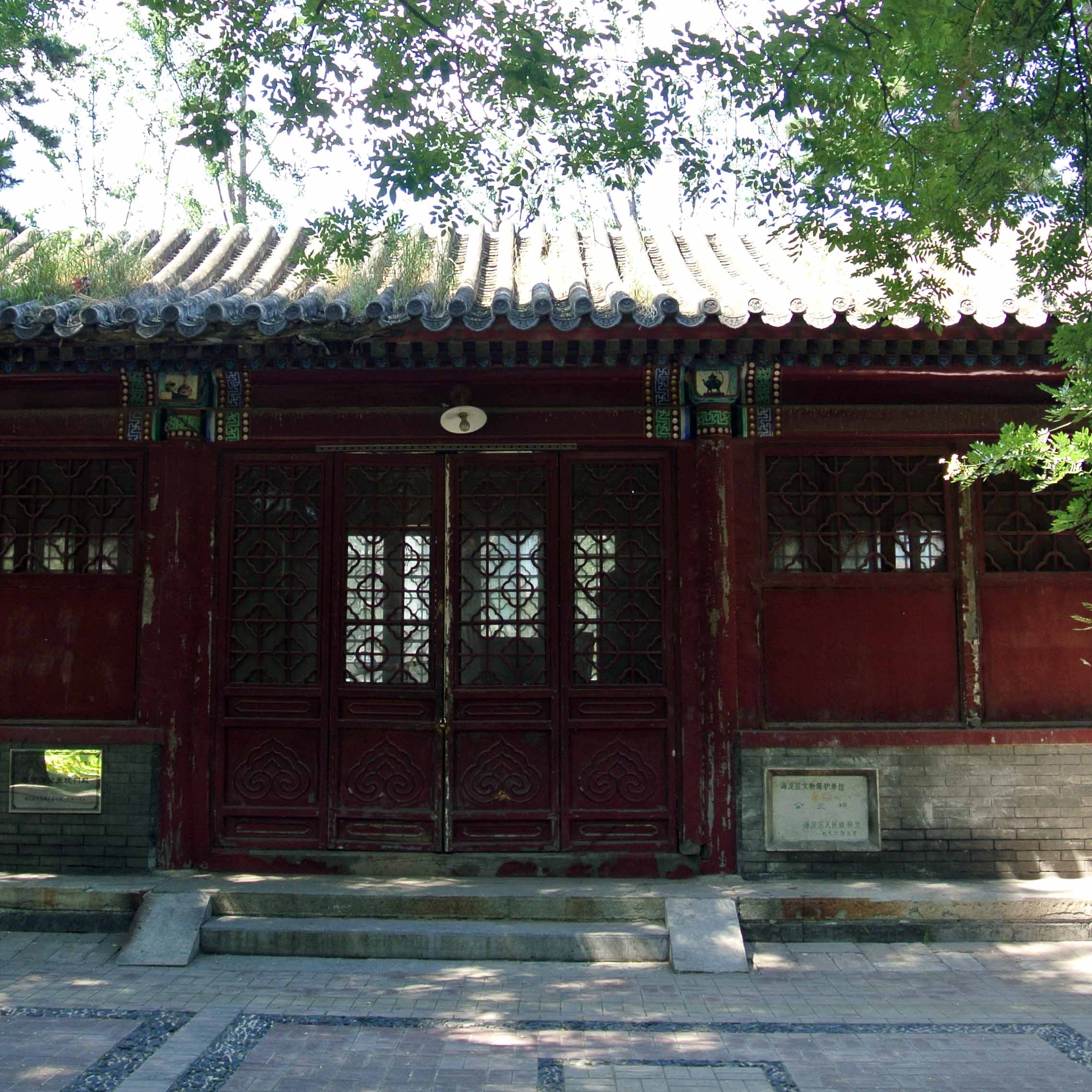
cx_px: 452
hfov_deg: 42.7
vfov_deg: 42.8
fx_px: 1392
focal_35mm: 39
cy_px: 505
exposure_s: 1/100
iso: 100
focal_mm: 10
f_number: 3.5
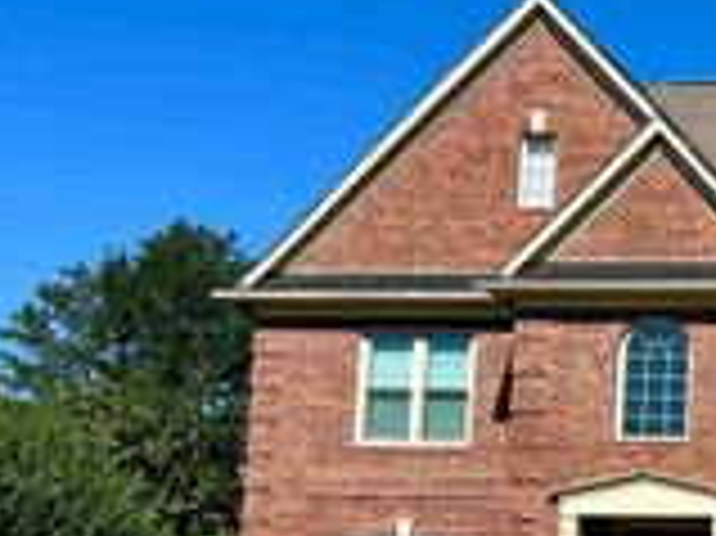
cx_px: 964
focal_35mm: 82
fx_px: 1695
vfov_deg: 17.8
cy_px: 457
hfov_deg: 21.3
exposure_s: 1/4630
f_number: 1.5
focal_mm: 5.7
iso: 50
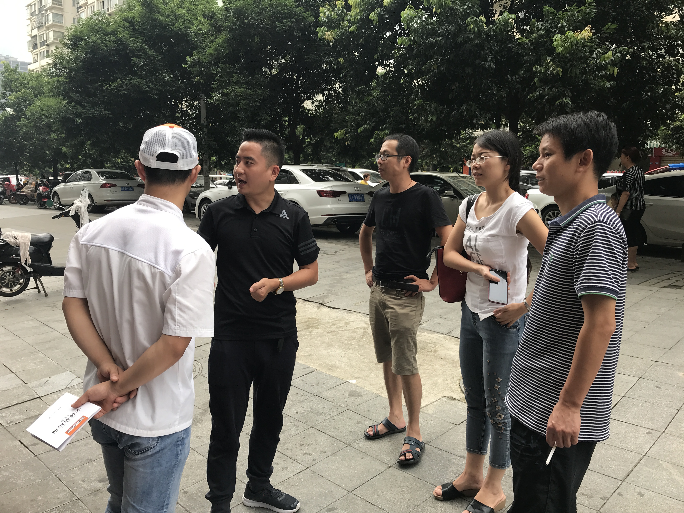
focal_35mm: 28
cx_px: 342
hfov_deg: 63.4
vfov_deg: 49.7
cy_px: 256
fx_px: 553
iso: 20
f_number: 1.8
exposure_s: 1/397
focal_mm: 3.99
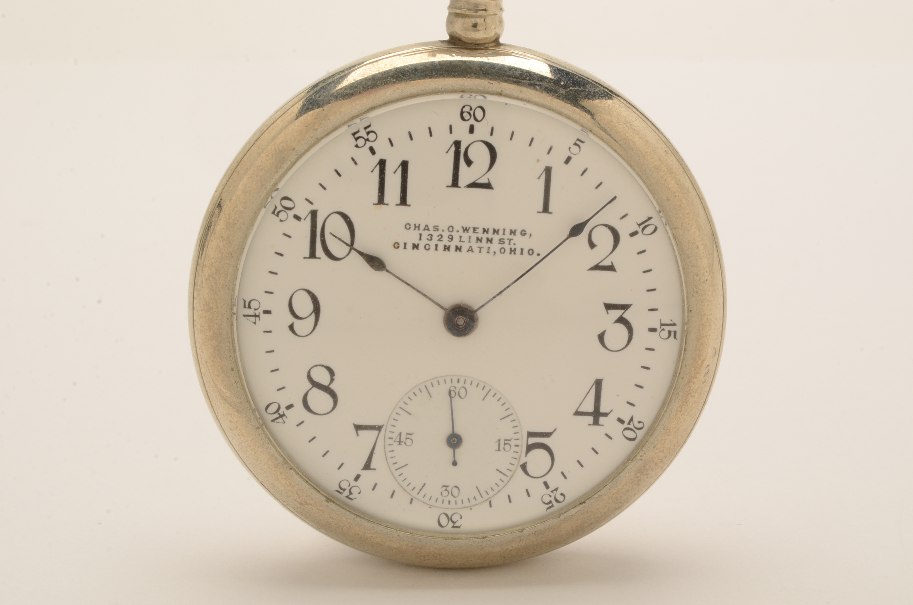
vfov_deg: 15.1
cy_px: 302
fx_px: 2278
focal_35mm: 90
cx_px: 456
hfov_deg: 22.7
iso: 400
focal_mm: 60
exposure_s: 1/160
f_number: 22
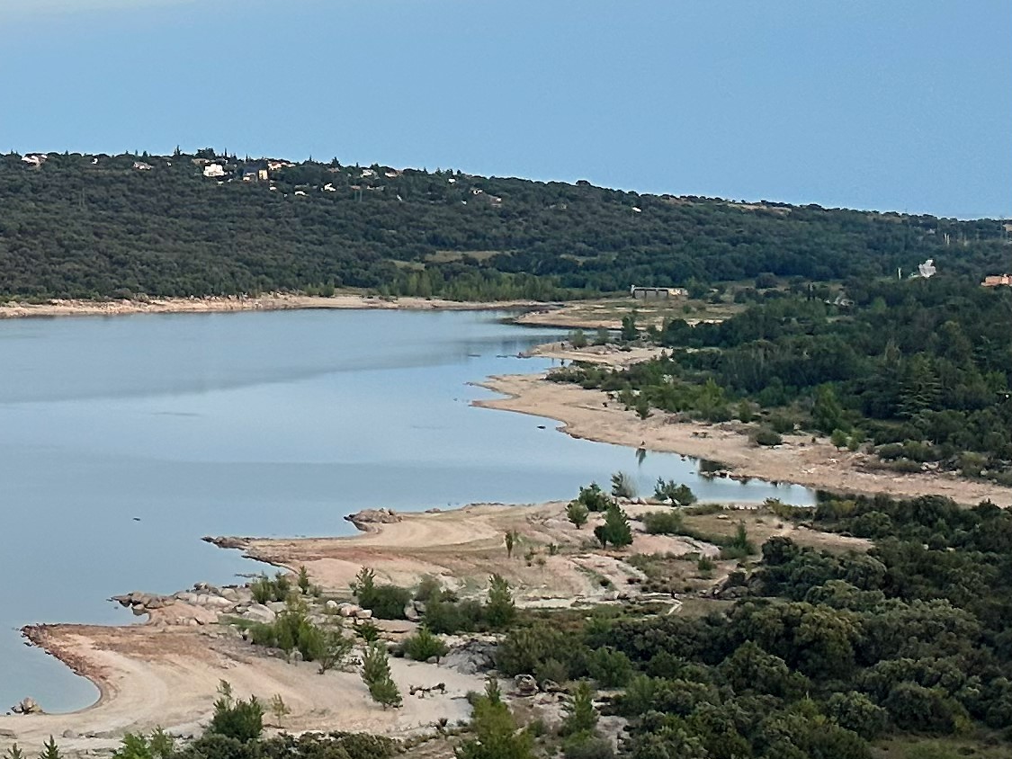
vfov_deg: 17.1
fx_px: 2514
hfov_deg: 18.1
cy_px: 209
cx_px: -799
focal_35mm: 86
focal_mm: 6.86
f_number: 1.78
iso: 64
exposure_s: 1/238
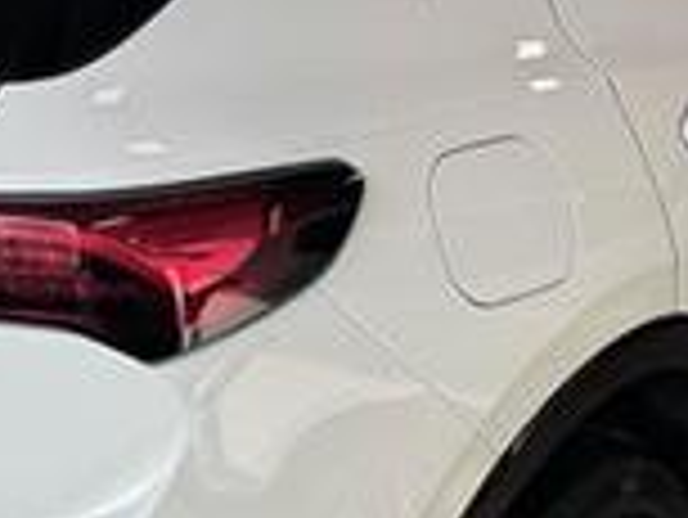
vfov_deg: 18.7
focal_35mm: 79
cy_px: 297
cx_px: 171
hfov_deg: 24.4
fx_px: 1571
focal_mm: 6.76
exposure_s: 1/522
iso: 80
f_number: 1.78
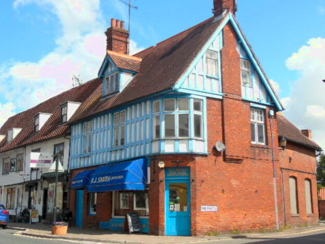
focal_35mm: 45
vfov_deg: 32.2
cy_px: 107
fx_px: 423
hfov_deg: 42.1
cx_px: 161
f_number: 3.9
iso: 80
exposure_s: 1/400
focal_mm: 7.1
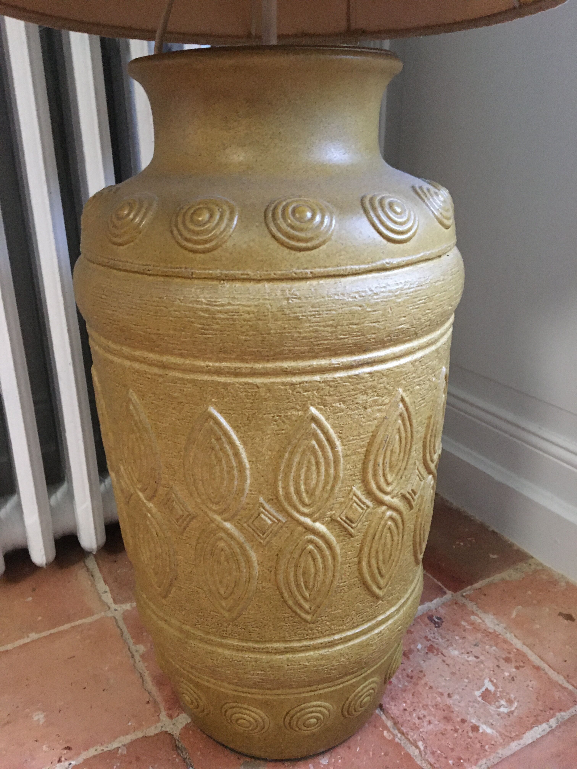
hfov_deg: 48.2
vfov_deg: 61.7
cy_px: 384
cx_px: 288
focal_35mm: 29
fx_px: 645
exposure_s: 1/17
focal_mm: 4.15
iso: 400
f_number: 2.2
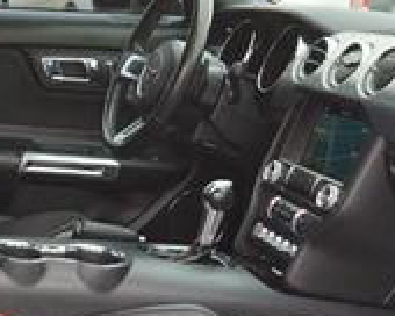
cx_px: 46
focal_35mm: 85
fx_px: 994
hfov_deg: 22.0
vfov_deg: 17.9
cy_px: 246
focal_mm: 16
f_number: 4
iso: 200
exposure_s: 1/60
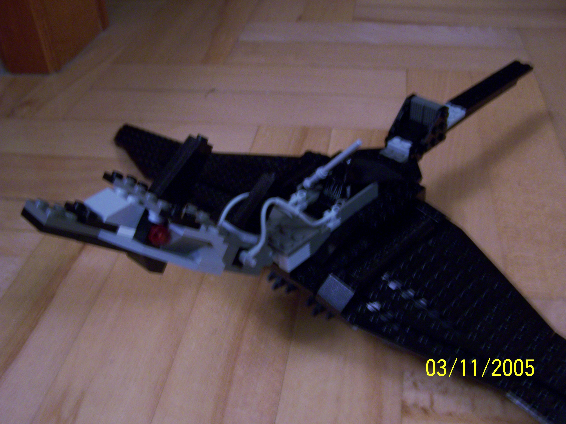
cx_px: 283
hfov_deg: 49.0
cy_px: 212
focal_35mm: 38
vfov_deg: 37.7
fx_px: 621
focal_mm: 6.3
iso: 140
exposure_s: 1/8
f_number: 2.8
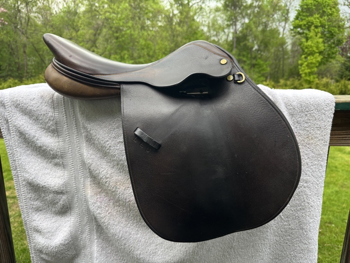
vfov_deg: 56.8
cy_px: 132
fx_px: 243
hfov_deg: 71.6
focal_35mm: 24
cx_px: 175
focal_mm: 6.76
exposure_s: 1/121
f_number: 1.78
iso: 200
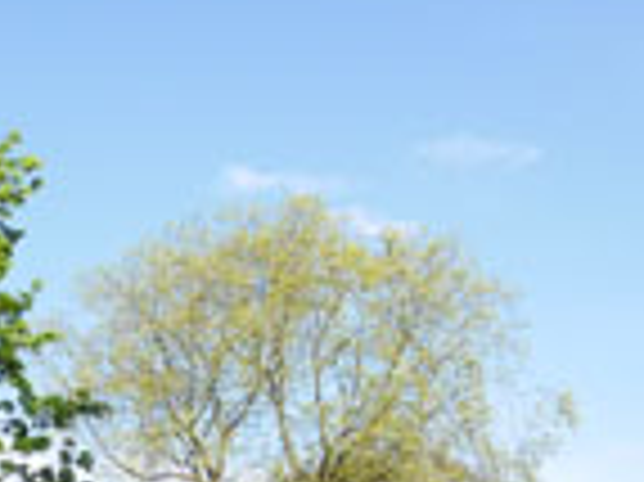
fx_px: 1580
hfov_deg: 21.8
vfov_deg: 16.3
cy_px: 658
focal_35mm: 85
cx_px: -72
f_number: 3.5
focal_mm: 4.9
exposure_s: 1/250
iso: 80
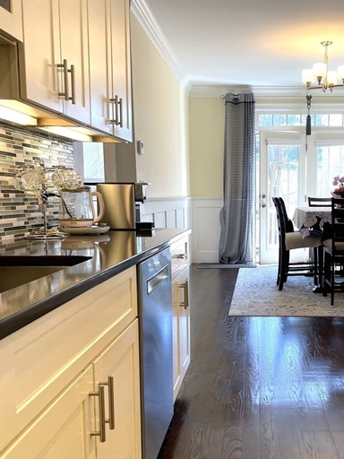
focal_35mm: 39
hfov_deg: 36.1
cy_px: 278
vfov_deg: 47.6
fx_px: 517
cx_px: 254
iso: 50
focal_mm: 4.2
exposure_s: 1/120
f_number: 1.6
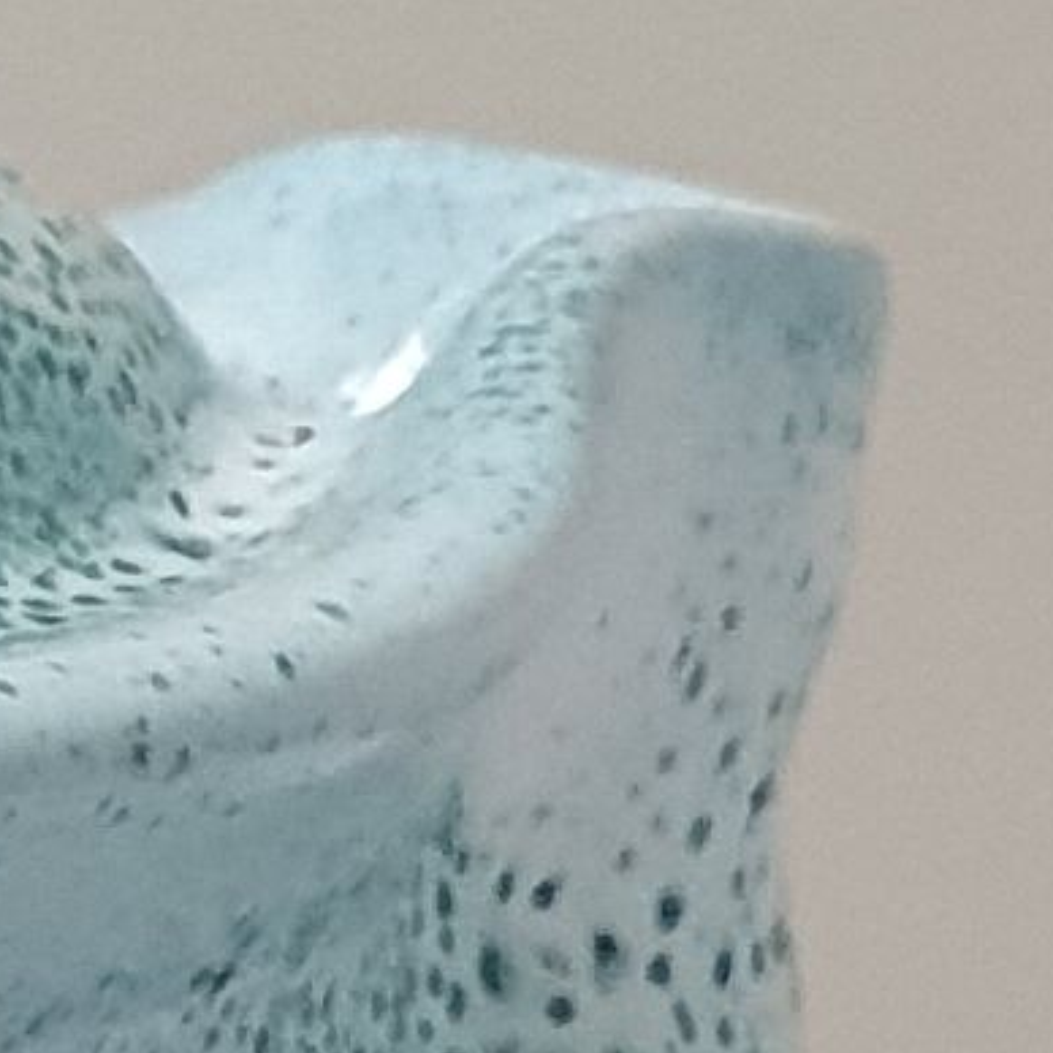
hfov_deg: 6.9
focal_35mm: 239
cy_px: 2662
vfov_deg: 6.9
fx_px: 8225
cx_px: -1490
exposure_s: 1/50
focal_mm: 4.32
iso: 400
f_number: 2.4
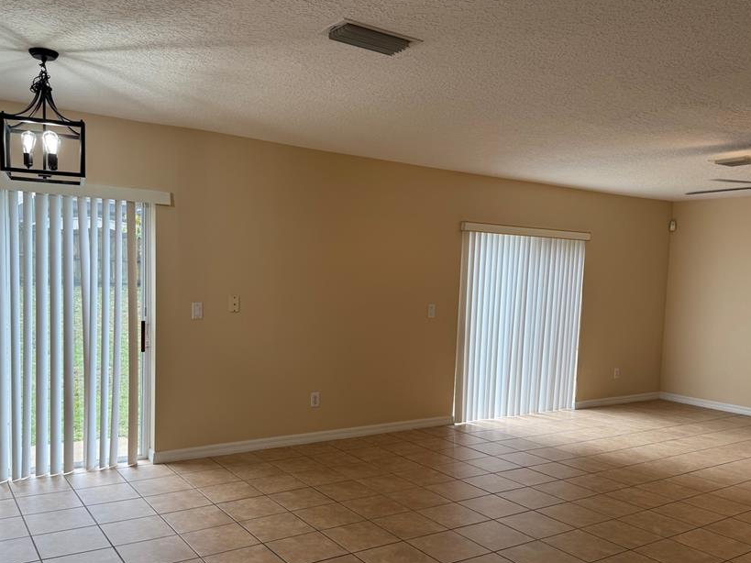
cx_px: 351
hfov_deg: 59.9
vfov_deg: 46.6
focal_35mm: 30
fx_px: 651
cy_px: 331
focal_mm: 6.76
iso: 50
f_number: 1.78
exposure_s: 1/137
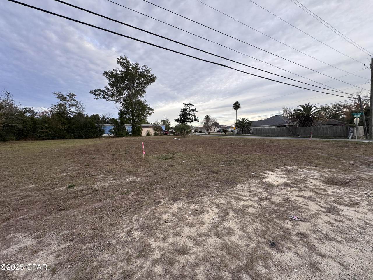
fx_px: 151
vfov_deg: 85.7
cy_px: 140
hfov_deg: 102.1
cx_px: 186
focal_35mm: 14
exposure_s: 1/281
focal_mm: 2.22
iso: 40
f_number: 2.2
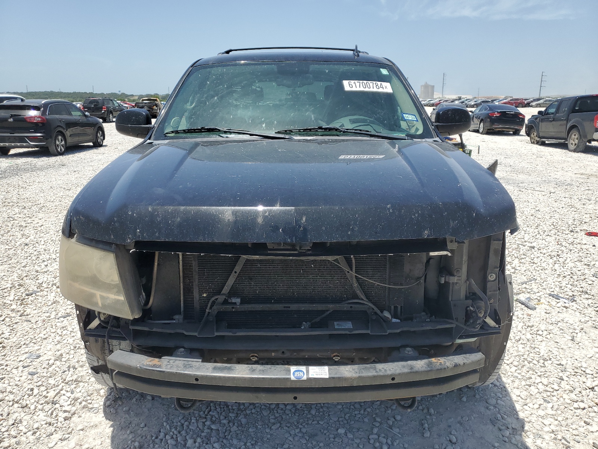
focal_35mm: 26
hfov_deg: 67.3
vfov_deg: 53.1
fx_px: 449
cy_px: 224
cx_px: 299
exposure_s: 1/3333
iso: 50
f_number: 1.5
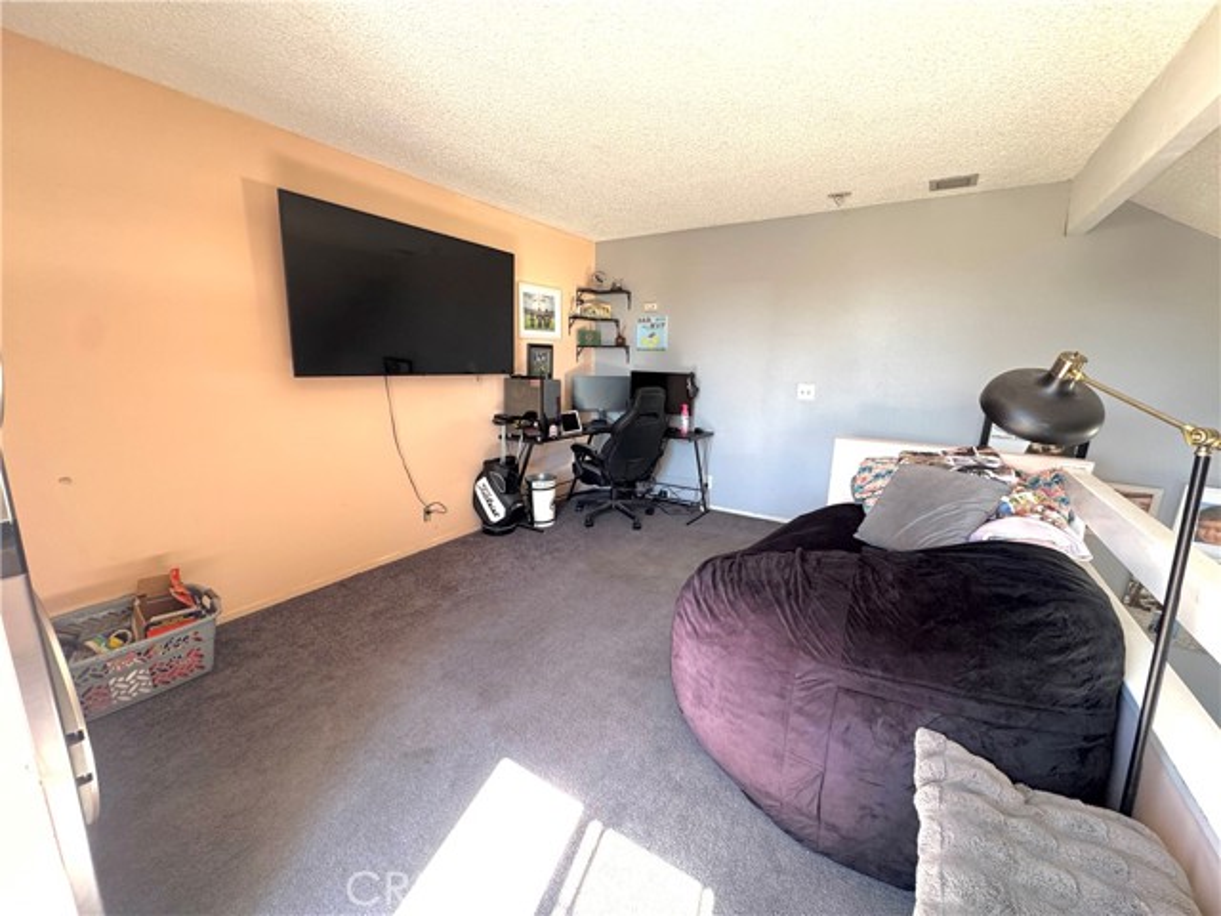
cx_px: 610
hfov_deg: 102.1
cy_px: 458
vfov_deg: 85.7
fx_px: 494
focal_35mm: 14
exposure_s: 1/99
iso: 250
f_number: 2.2
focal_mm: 2.22
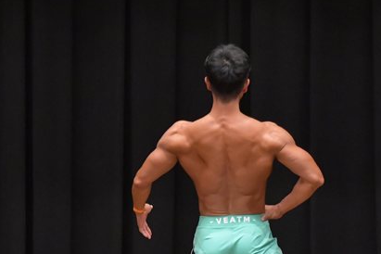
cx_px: 231
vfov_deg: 3.2
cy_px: 235
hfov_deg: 4.9
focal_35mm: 424
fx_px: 4487
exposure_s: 1/400
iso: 6400
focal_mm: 150
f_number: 5.6
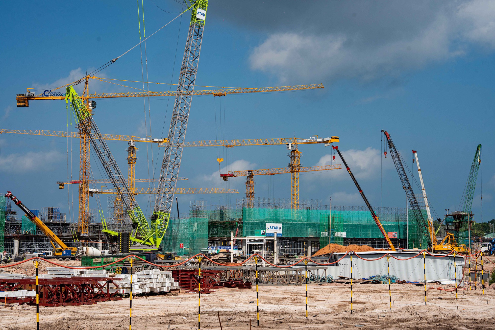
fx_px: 963
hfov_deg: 28.8
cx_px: 248
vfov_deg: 19.5
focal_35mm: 70
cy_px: 165
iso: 160
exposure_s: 1/800
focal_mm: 70
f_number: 10
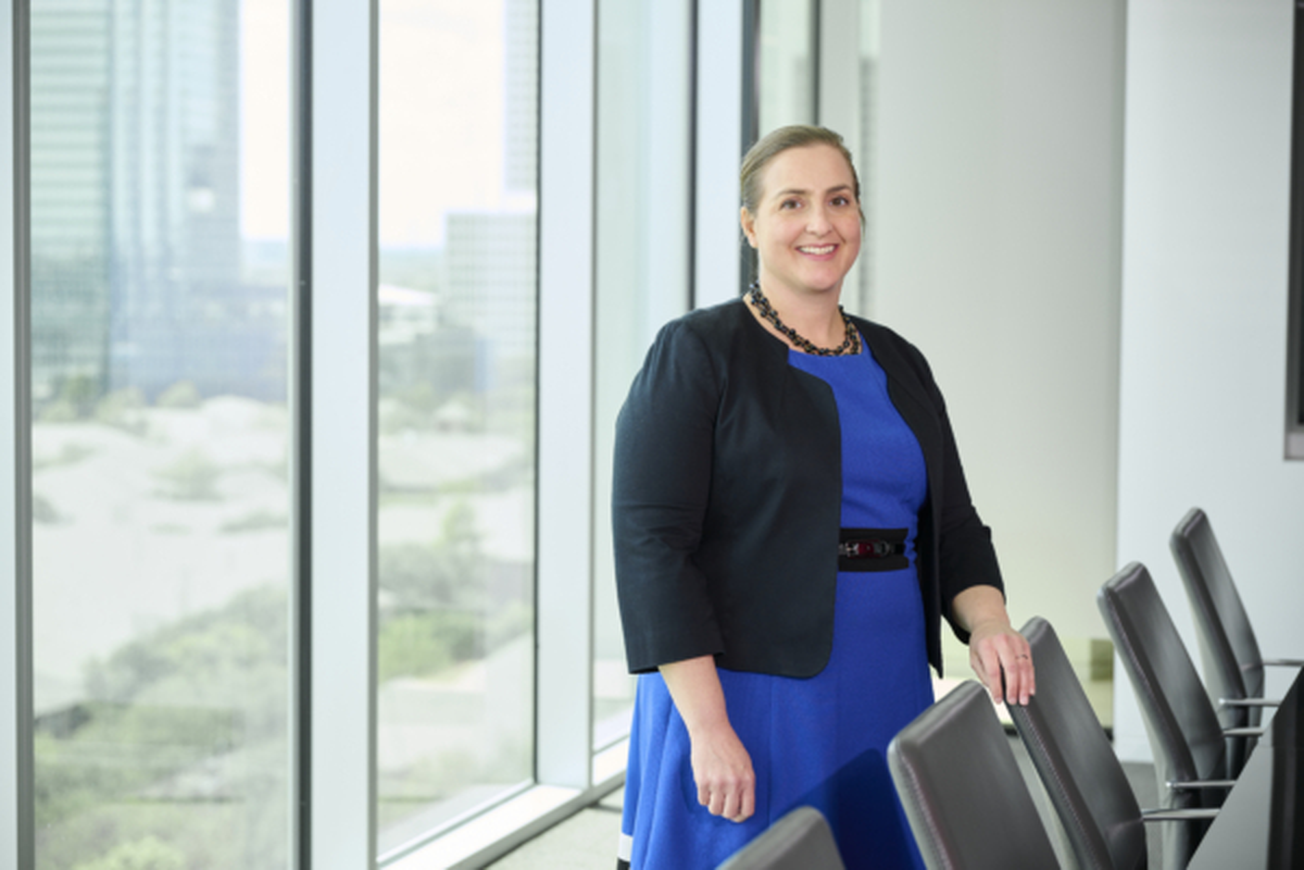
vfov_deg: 17.7
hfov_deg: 26.3
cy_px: 435
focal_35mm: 77
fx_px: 2789
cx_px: 652
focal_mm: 77
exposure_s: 1/160
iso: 320
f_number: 4
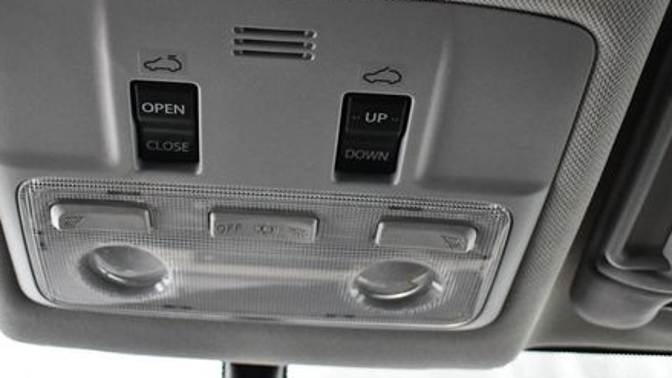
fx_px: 980
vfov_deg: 21.7
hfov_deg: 37.7
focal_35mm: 55
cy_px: 124
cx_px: 259
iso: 3200
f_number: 3.5
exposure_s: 1/60
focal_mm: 18
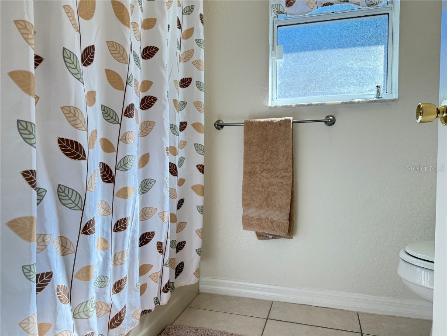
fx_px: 310
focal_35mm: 24
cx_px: 224
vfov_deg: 56.8
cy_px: 168
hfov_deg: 71.6
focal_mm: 6.76
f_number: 1.78
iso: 100
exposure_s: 1/227
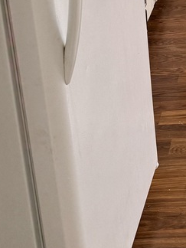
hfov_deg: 16.4
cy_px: -79
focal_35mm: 80
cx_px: 299
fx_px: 573
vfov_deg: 21.9
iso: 125
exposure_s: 1/239
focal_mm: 6.76
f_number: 1.78
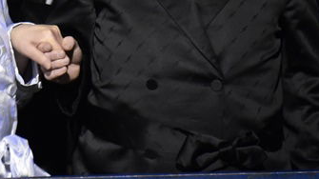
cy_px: -71
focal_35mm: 801
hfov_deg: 2.7
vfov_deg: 1.5
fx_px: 6772
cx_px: -65
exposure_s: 1/100
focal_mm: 250
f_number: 5.6
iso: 4000
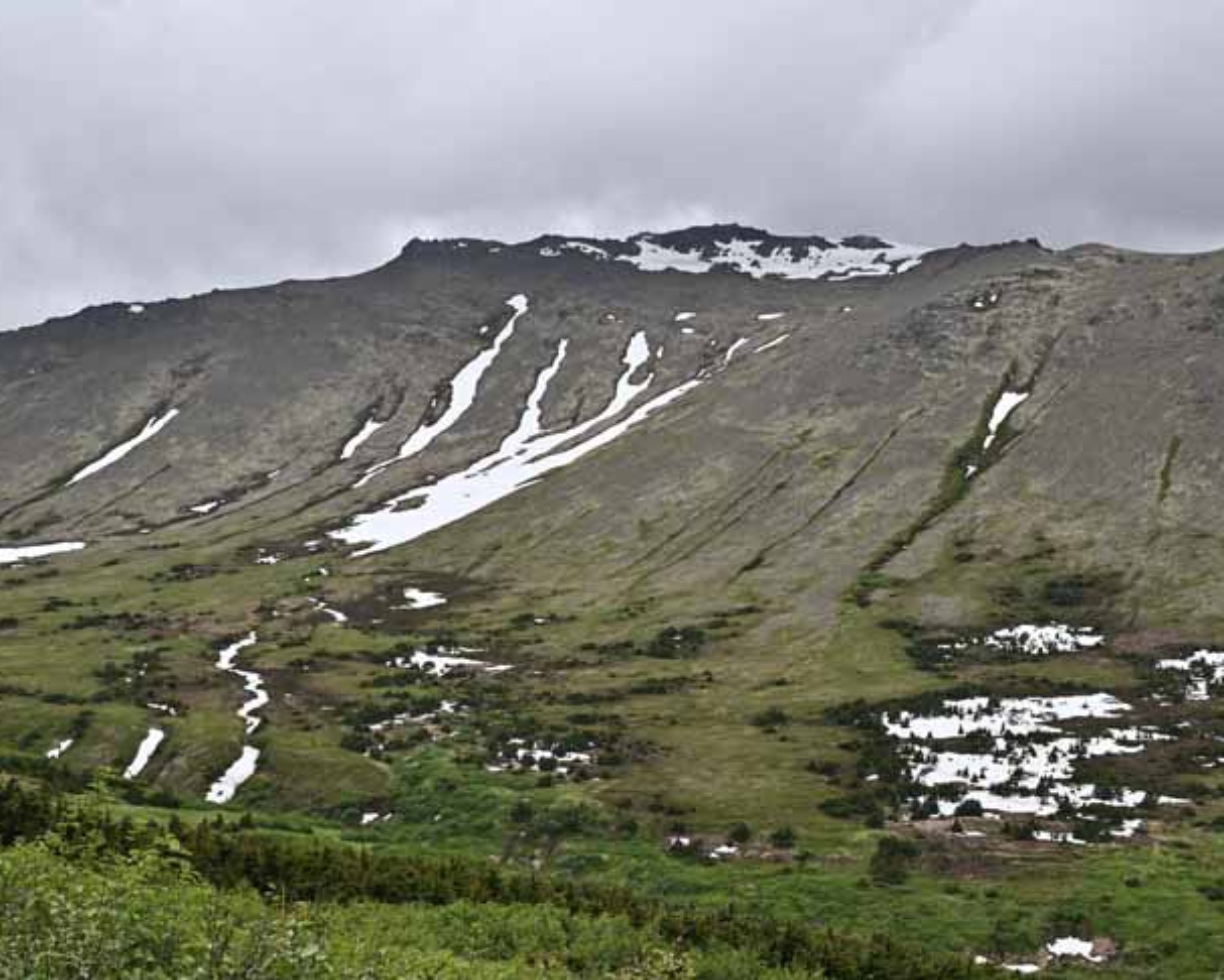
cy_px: 458
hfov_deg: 39.3
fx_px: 1703
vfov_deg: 32.1
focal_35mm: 47
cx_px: 760
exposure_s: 1/500
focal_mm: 38
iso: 100
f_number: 5
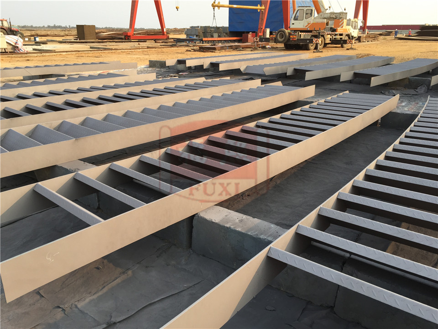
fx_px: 367
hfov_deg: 61.7
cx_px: 219
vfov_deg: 48.2
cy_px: 164
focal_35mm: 29
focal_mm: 4.15
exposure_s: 1/324
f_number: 2.2
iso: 32
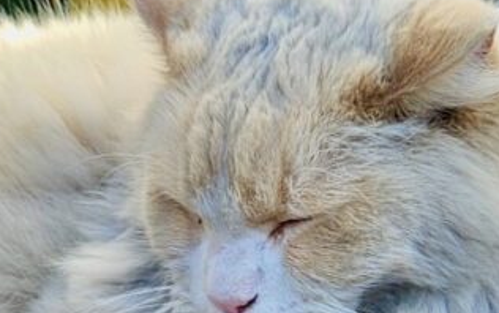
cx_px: 126
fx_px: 1075
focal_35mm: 79
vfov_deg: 16.3
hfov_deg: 25.8
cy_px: 304
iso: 25
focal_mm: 5.4
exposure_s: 1/377
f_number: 1.8
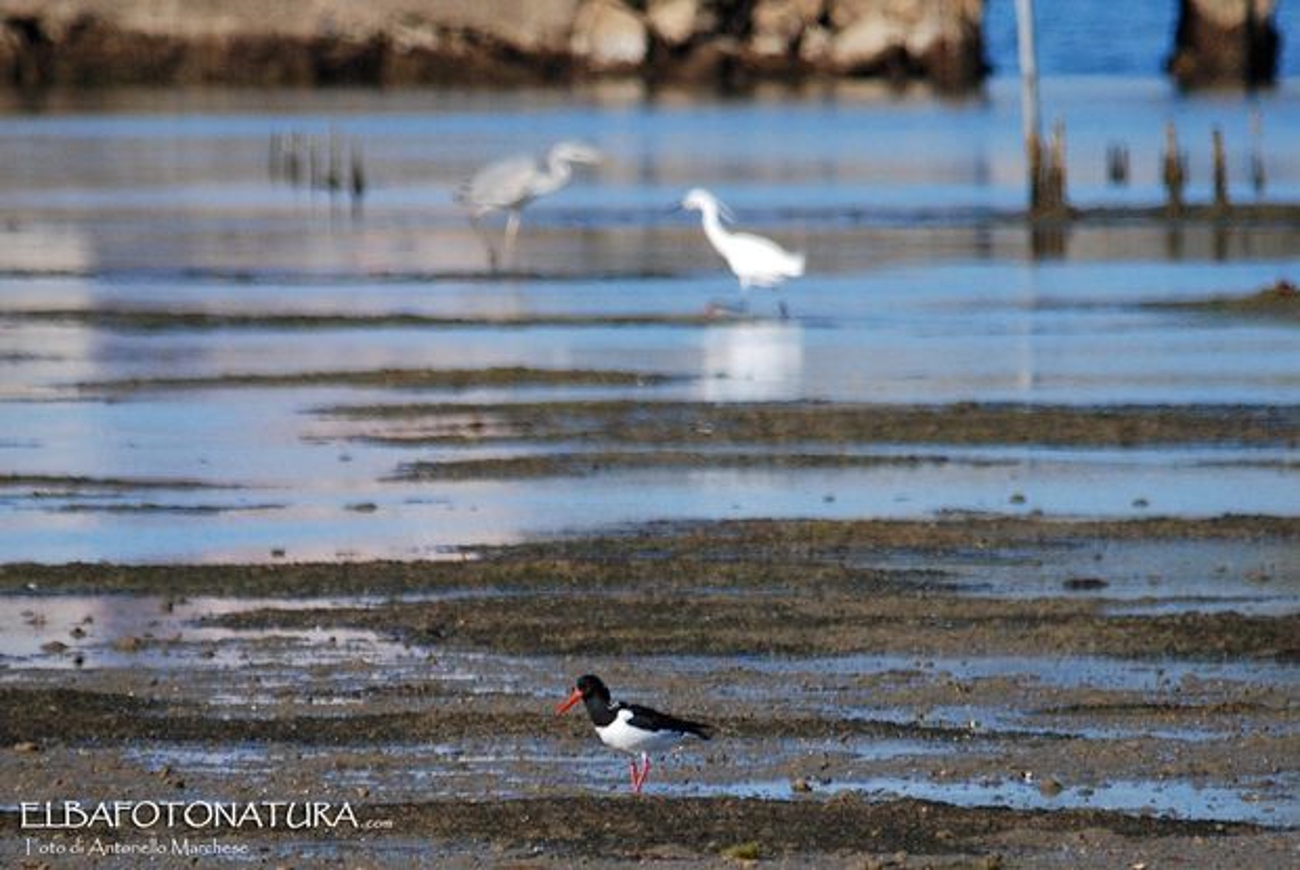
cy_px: 435
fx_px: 27115
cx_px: 650
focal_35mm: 750
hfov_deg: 2.7
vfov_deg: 1.8
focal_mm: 500
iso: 400
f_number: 6.3
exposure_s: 1/1600
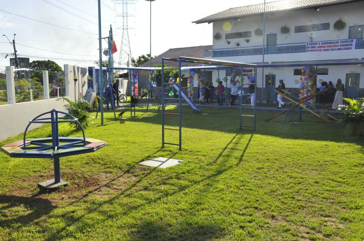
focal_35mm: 33
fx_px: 333
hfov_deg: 57.3
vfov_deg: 39.9
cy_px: 120
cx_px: 182
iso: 1250
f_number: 14
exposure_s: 1/800
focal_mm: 22
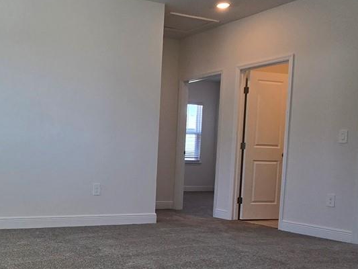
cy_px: 180
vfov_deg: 36.5
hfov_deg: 43.4
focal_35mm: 39
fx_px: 403
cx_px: 30
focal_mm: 2.2
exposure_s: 1/120
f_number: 2.2
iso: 50
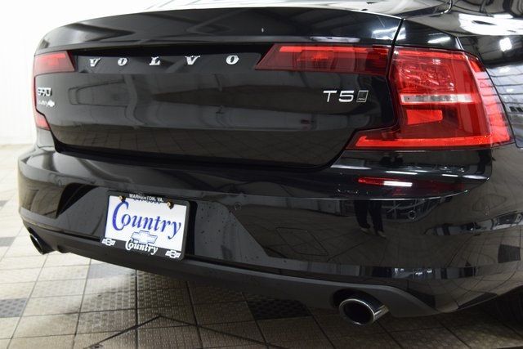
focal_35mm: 48
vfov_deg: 28.1
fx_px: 697
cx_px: 262
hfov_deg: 41.1
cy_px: 174
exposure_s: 1/15
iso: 1250
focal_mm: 32
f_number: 6.3
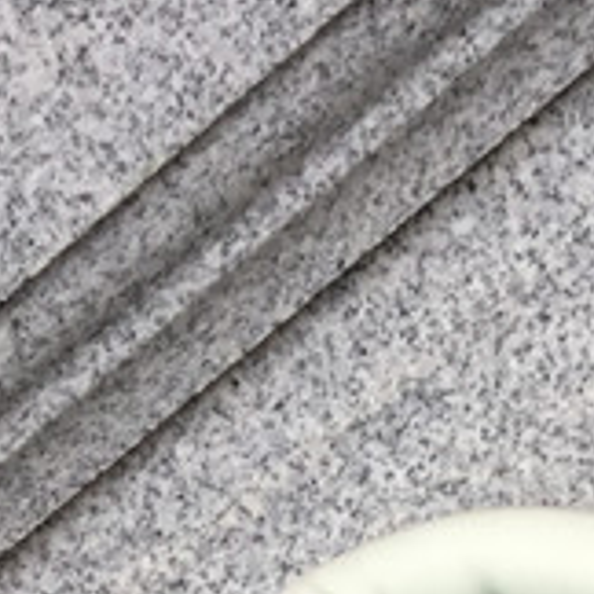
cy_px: 1186
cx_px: 957
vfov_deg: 10.6
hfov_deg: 11.0
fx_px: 2951
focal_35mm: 152
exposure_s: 1/105
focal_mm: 3.3
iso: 25
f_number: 2.4
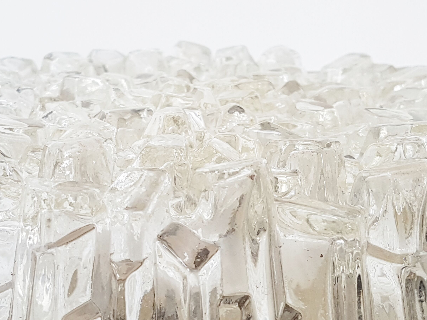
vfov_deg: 45.4
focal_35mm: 31
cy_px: 156
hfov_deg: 57.9
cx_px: 174
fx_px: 382
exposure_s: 1/100
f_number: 1.7
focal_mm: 4.2
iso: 80
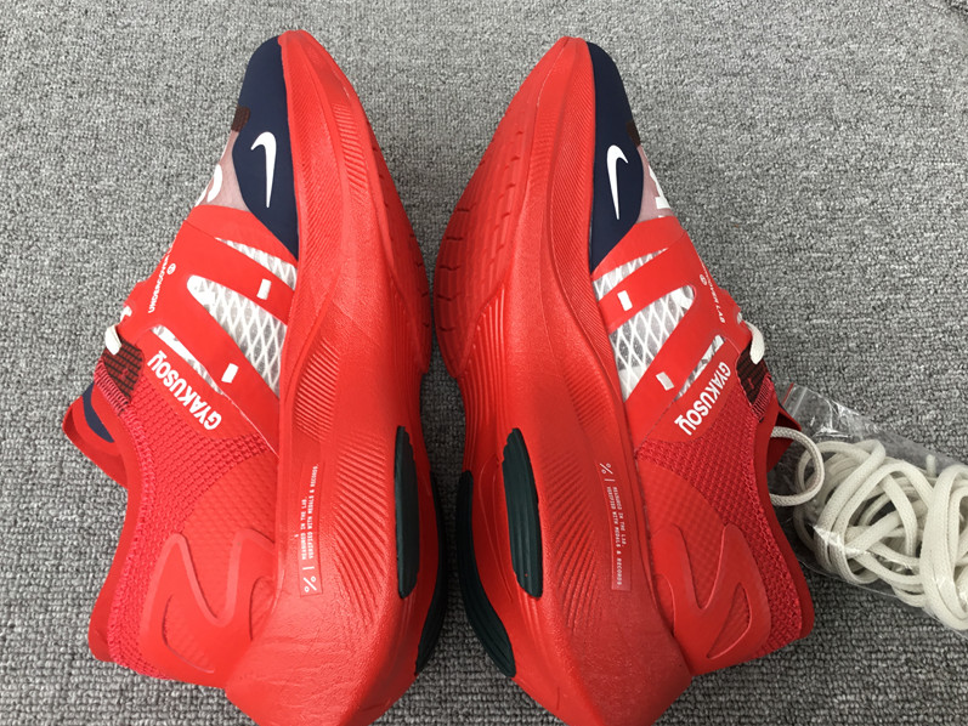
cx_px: 449
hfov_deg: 52.6
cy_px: 348
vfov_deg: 40.7
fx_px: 979
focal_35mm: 35
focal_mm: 3.3
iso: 25
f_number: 2.4
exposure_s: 1/50
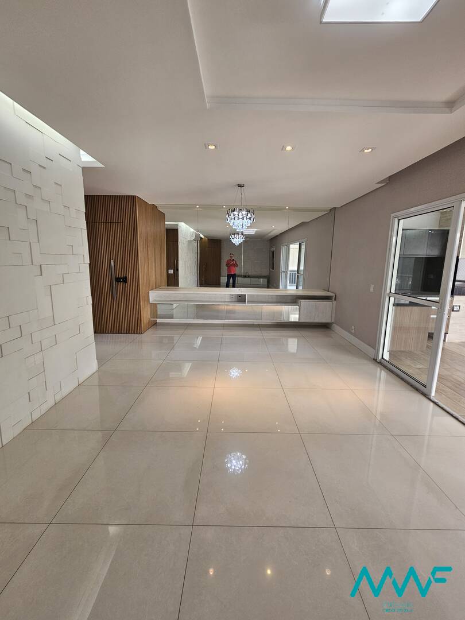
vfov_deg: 106.2
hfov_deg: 89.9
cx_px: 232
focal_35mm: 13
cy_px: 310
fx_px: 233
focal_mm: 2.2
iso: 64
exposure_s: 1/60
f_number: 2.2
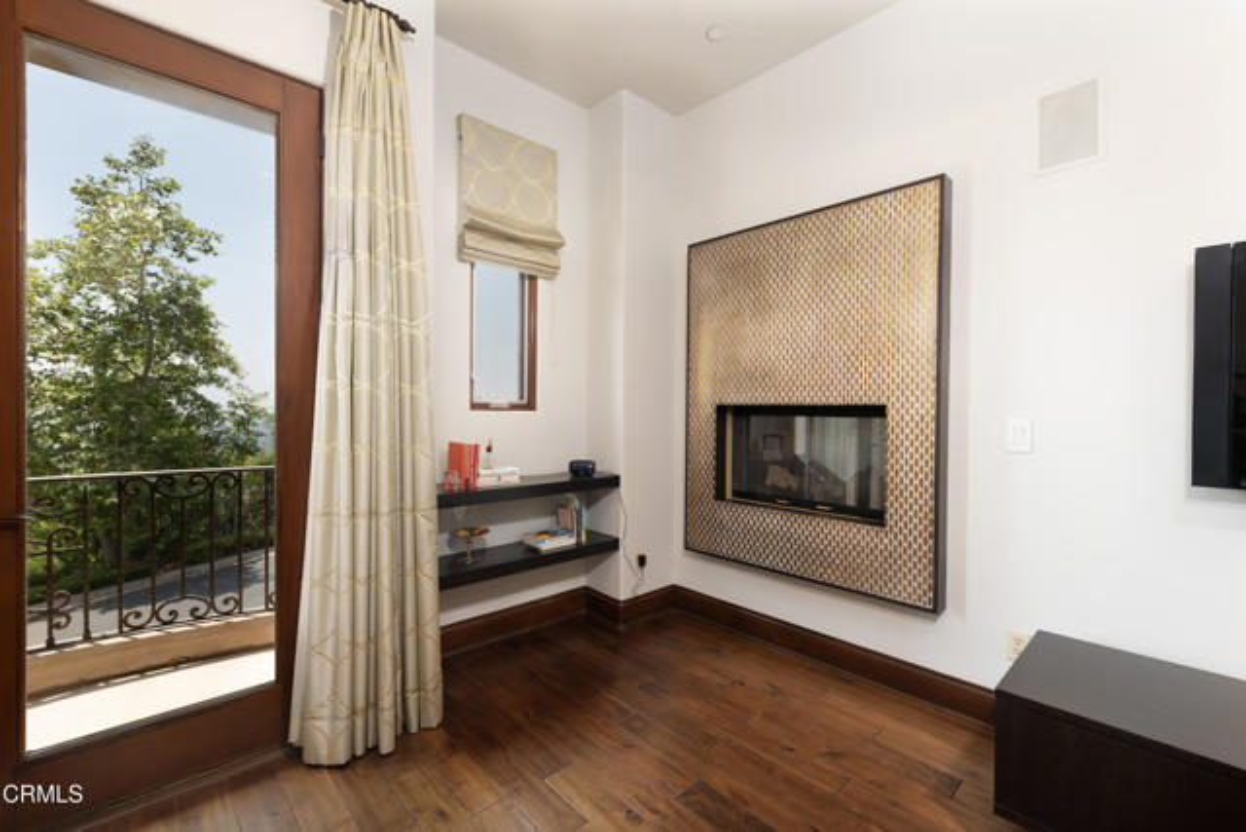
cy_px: 416
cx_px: 623
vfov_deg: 77.4
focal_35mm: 15
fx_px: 519
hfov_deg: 100.4
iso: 200
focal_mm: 15
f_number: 8
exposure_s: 1/200
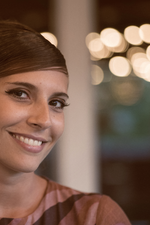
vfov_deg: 13.8
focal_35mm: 149
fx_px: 931
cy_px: 152
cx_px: 13
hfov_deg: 9.2
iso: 1250
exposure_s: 1/200
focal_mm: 75
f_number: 1.8
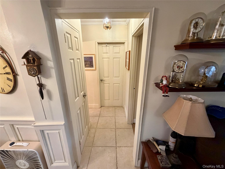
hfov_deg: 102.1
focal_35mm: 14
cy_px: 84
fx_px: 91
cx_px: 112
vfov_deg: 85.7
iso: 500
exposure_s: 1/60
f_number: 2.2
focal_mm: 2.22
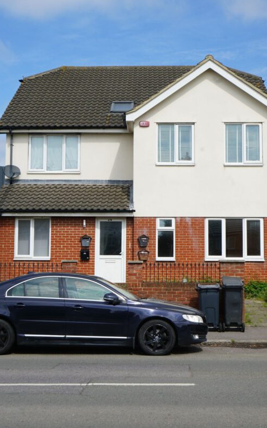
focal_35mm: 54
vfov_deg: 37.5
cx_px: 135
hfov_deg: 24.0
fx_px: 628
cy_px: 214
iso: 100
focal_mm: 35
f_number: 14
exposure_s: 1/125
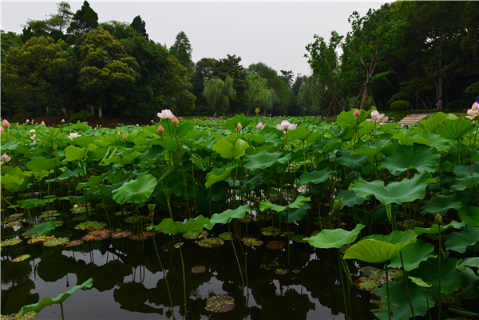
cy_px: 160
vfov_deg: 53.1
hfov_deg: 73.7
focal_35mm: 24
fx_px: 319
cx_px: 240
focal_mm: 24
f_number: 8
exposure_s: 1/160
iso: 100
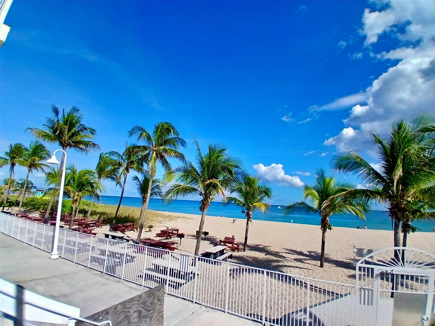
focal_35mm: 17
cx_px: 218
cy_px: 163
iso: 50
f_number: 2.2
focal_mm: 1.4
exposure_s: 1/2304
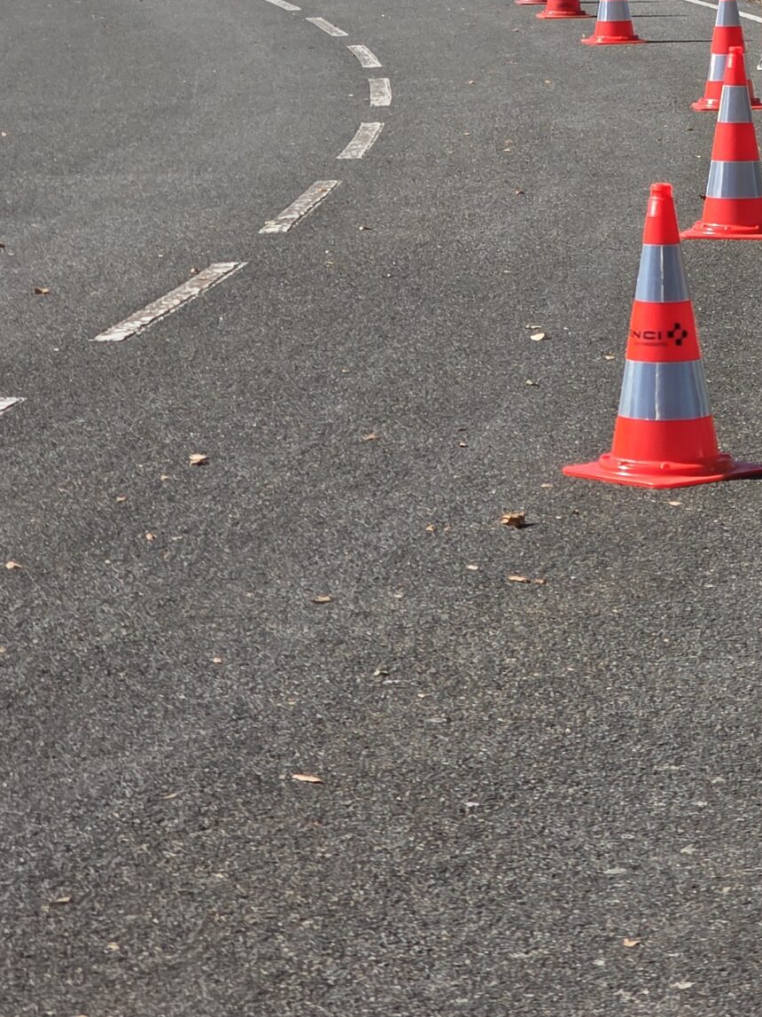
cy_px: 36
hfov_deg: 9.5
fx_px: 4521
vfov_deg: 12.7
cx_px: 823
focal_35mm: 154
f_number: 2.4
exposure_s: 1/2027
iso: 50
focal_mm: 7.9
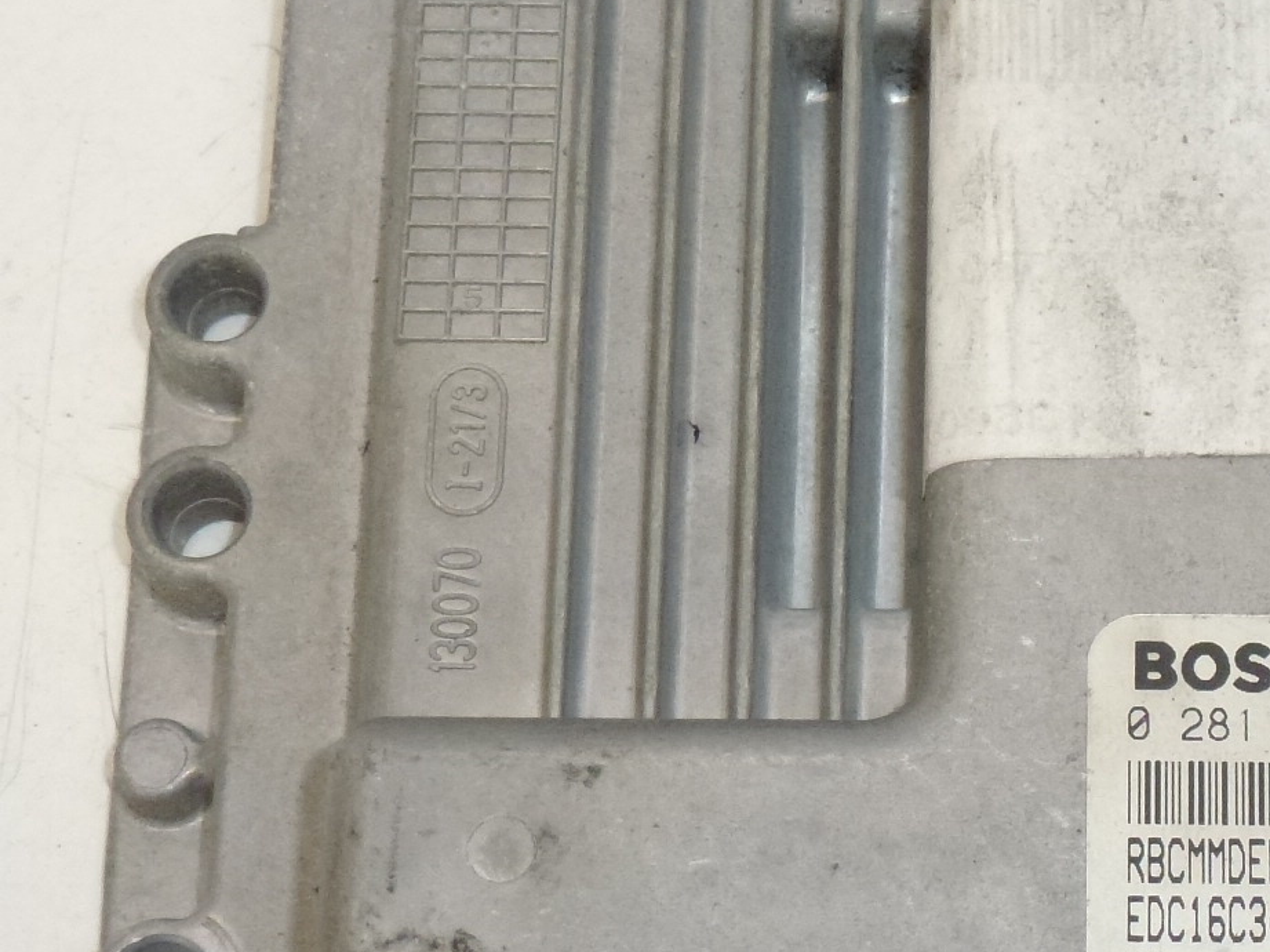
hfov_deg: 17.6
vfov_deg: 13.6
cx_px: 1324
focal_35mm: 109
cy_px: 592
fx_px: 3997
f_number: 4.1
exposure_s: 1/200
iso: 400
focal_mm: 8.7
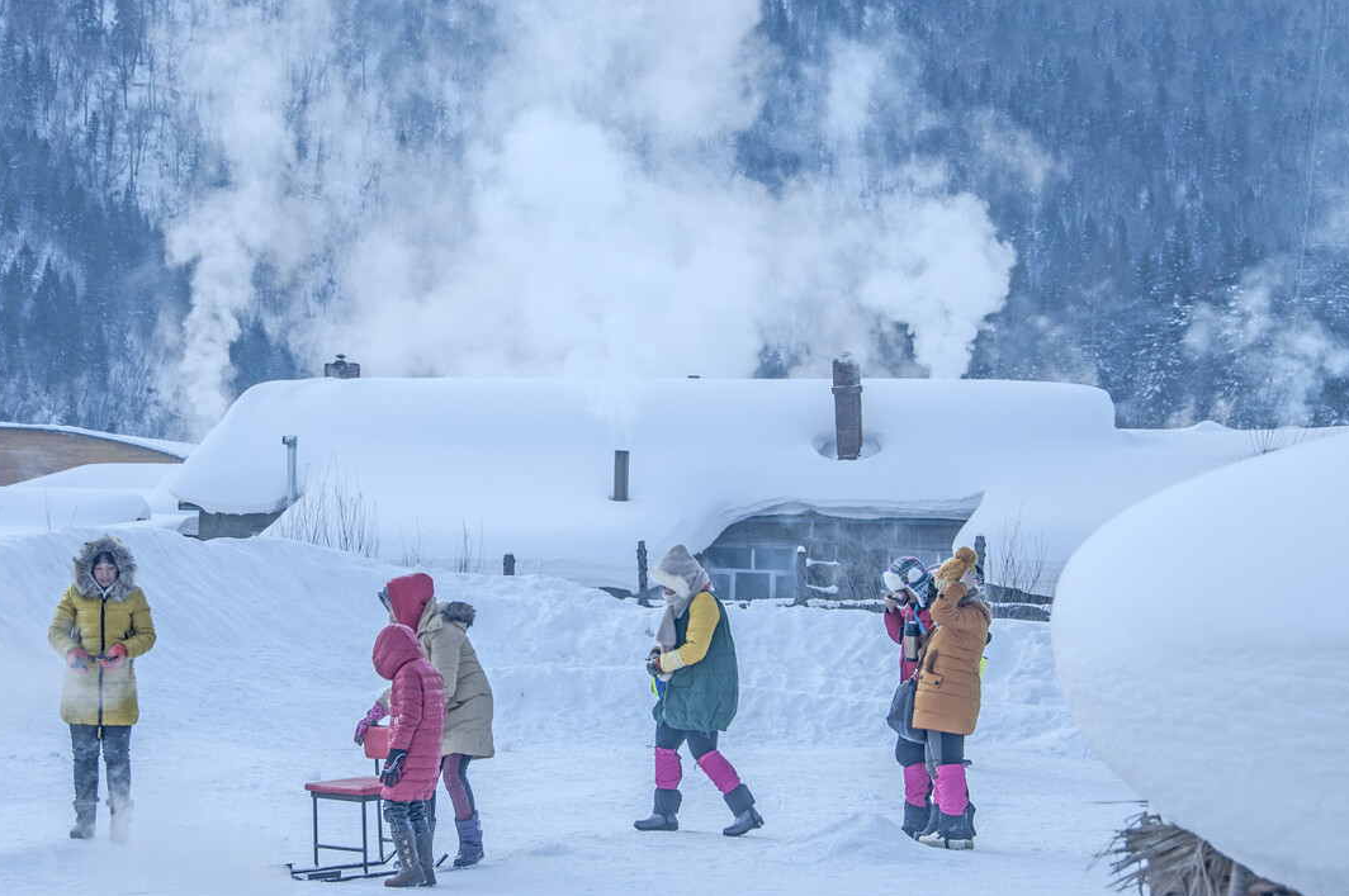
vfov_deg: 15.5
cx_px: 605
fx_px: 3294
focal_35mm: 88
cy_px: 433
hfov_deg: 23.1
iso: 160
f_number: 9
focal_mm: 52
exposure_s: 1/160
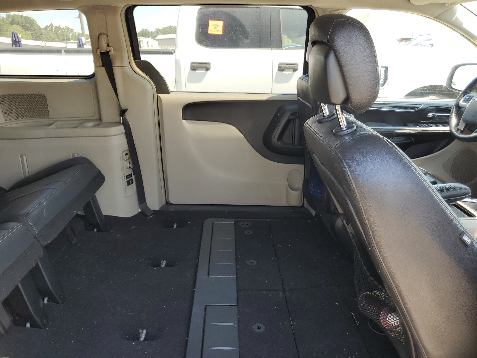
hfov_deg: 67.3
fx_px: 358
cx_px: 238
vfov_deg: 53.1
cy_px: 179
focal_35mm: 26
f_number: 1.5
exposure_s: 1/200
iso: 50
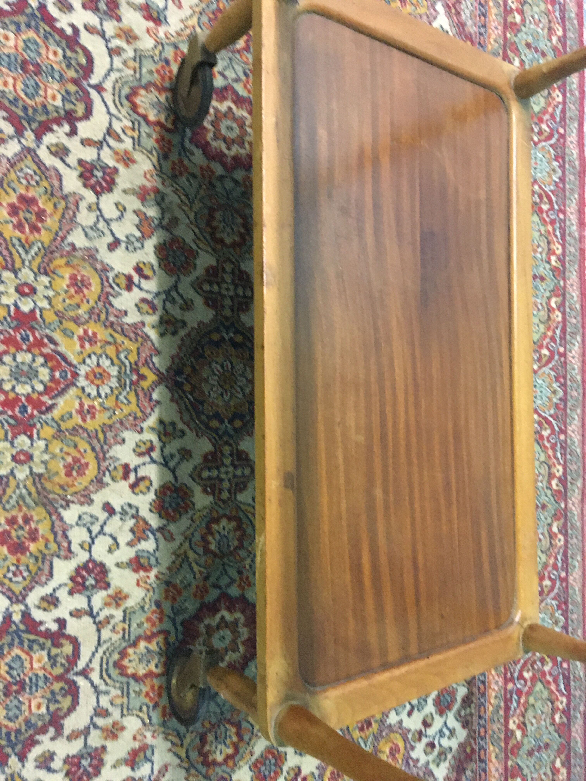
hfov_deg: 48.2
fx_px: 655
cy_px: 390
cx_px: 293
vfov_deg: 61.7
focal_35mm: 29
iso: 320
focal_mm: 4.15
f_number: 2.2
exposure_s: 1/17
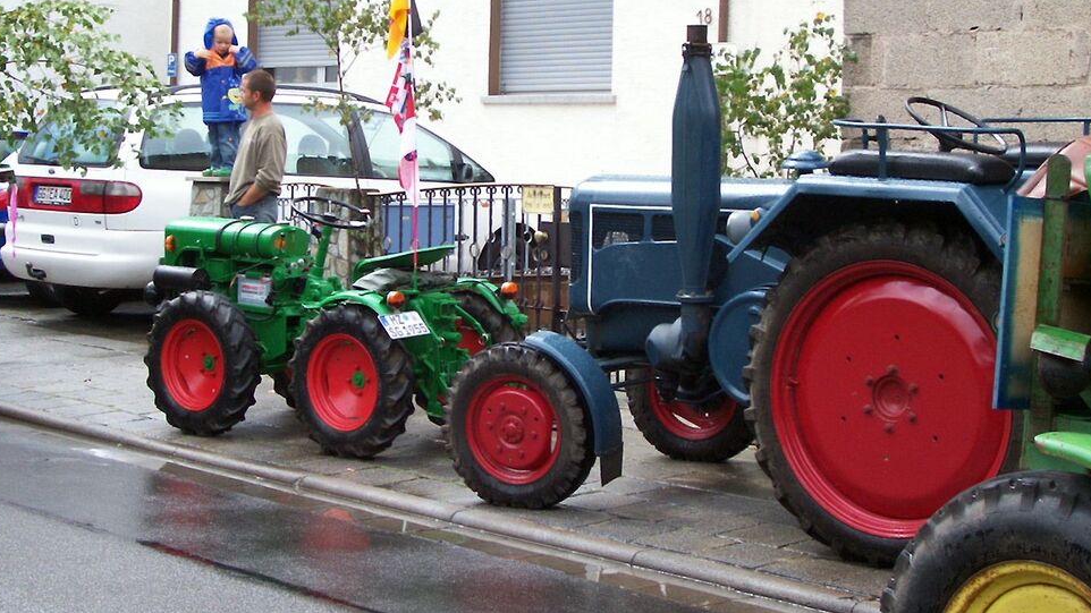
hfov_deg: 29.4
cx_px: 555
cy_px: 181
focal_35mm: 72
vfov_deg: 16.7
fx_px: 2083
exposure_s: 1/349
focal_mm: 8.7
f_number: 3.2
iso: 80
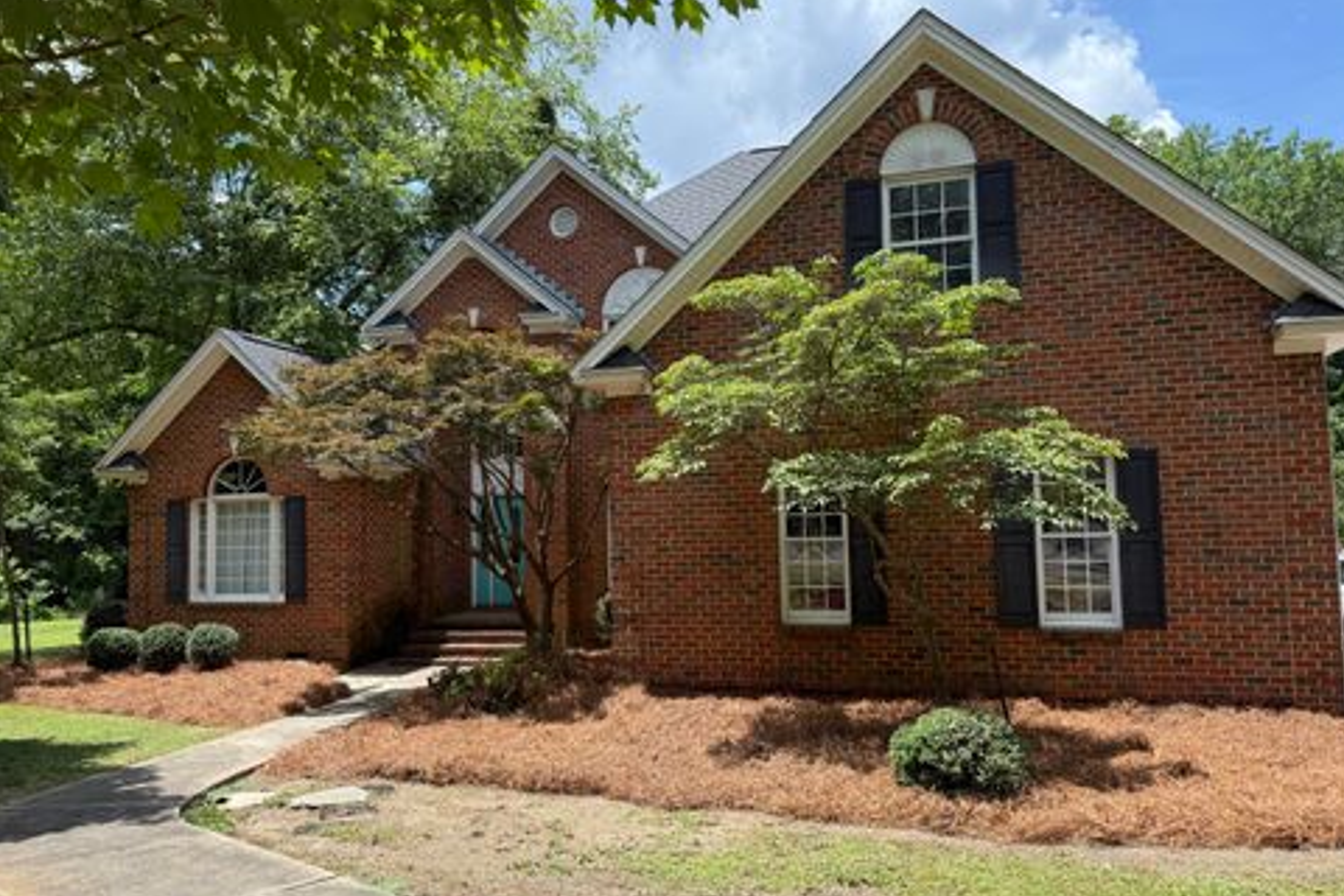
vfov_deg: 49.5
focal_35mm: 26
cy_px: 461
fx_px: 971
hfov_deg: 69.4
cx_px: 692
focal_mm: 6.76
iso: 100
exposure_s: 1/2370
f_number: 1.78
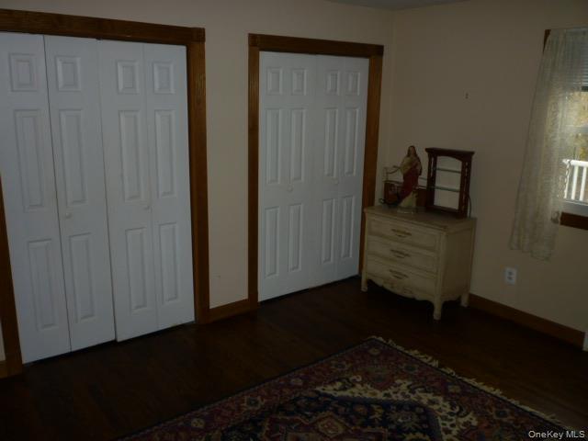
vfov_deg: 48.2
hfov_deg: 61.7
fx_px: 493
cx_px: 294
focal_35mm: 29
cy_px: 220
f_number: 3.3
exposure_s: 1/30
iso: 100
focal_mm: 5.2
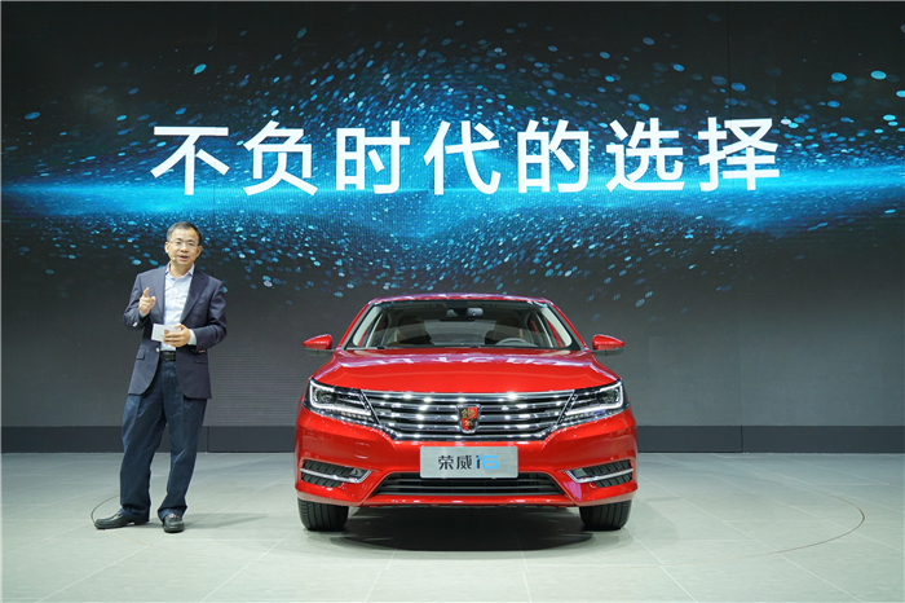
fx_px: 854
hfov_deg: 55.8
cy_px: 302
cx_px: 452
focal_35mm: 34
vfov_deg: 38.8
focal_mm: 34
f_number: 5.6
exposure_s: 1/200
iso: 640
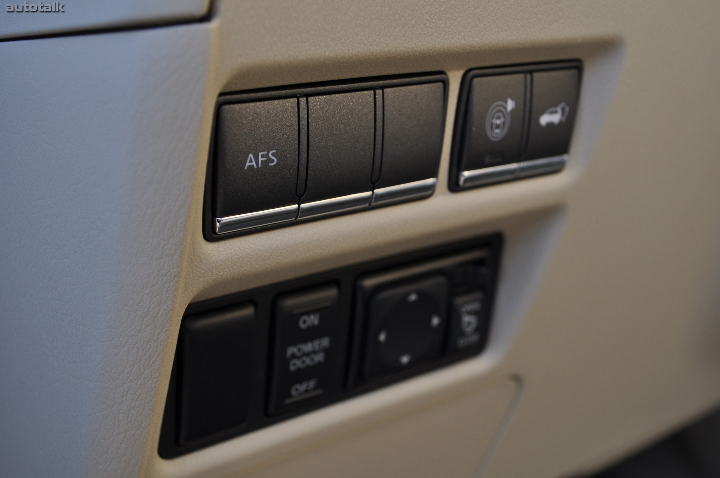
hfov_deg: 38.9
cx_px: 360
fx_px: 1019
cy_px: 239
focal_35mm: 51
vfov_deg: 26.4
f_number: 5.6
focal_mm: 34
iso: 250
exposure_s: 1/125
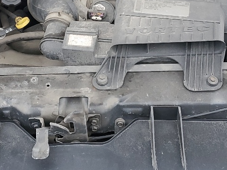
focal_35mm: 86
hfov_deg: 22.7
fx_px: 564
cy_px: 22
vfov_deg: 17.0
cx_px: 87
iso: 63
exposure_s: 1/120
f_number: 1.5
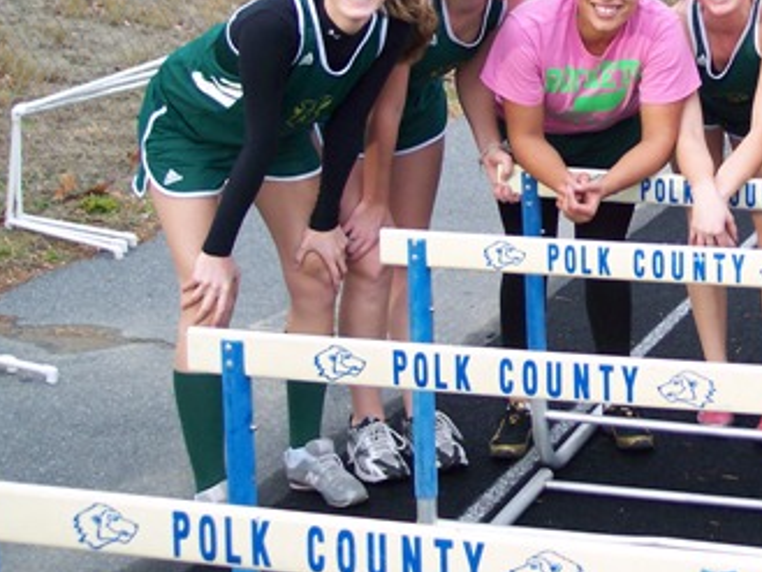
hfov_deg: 24.6
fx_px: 1674
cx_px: 743
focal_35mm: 76
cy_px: 38
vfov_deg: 19.0
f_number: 2.8
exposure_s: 1/180
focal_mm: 8
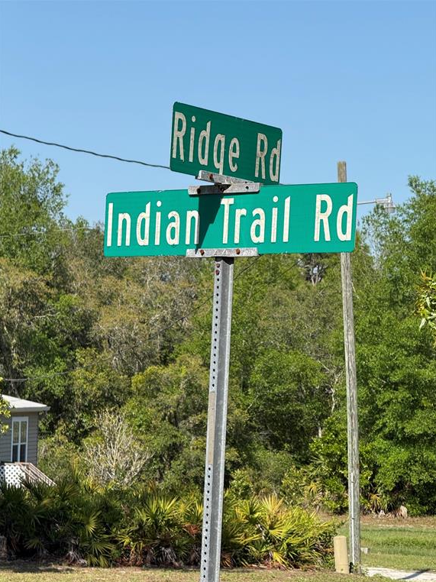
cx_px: 218
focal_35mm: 121
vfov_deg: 16.3
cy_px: 293
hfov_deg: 12.2
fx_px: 2033
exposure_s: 1/1186
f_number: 2.8
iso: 50
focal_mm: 15.66
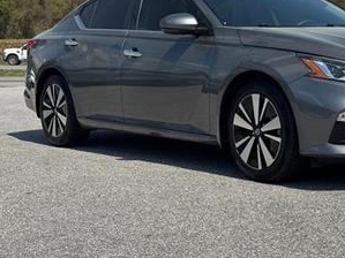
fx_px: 807
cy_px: 99
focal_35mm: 81
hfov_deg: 23.8
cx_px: 268
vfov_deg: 18.2
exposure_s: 1/4975
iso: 64
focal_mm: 6.76
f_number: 1.78
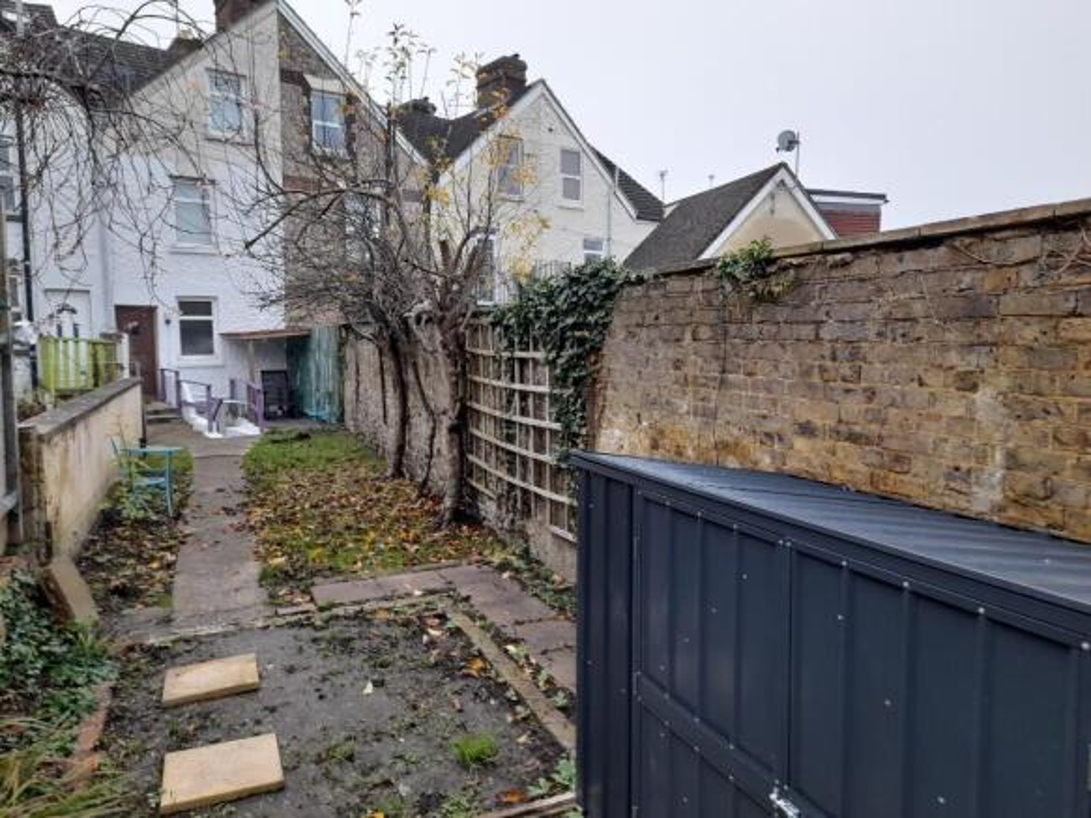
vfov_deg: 54.9
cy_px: 409
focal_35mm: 25
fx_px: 788
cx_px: 546
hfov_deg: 69.4
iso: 25
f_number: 2
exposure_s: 1/50
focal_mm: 4.6
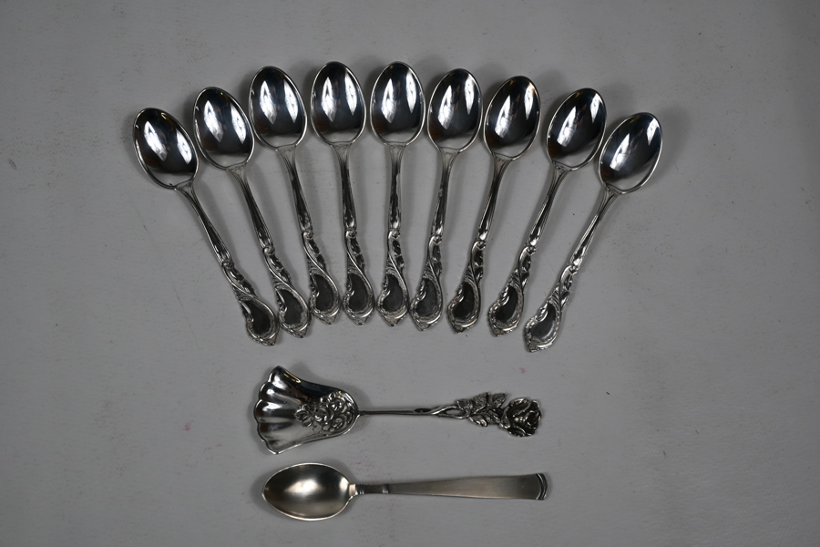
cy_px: 274
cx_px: 410
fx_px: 1401
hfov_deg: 32.6
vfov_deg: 22.1
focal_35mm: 62
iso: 180
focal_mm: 41
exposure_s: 1/60
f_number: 5.6
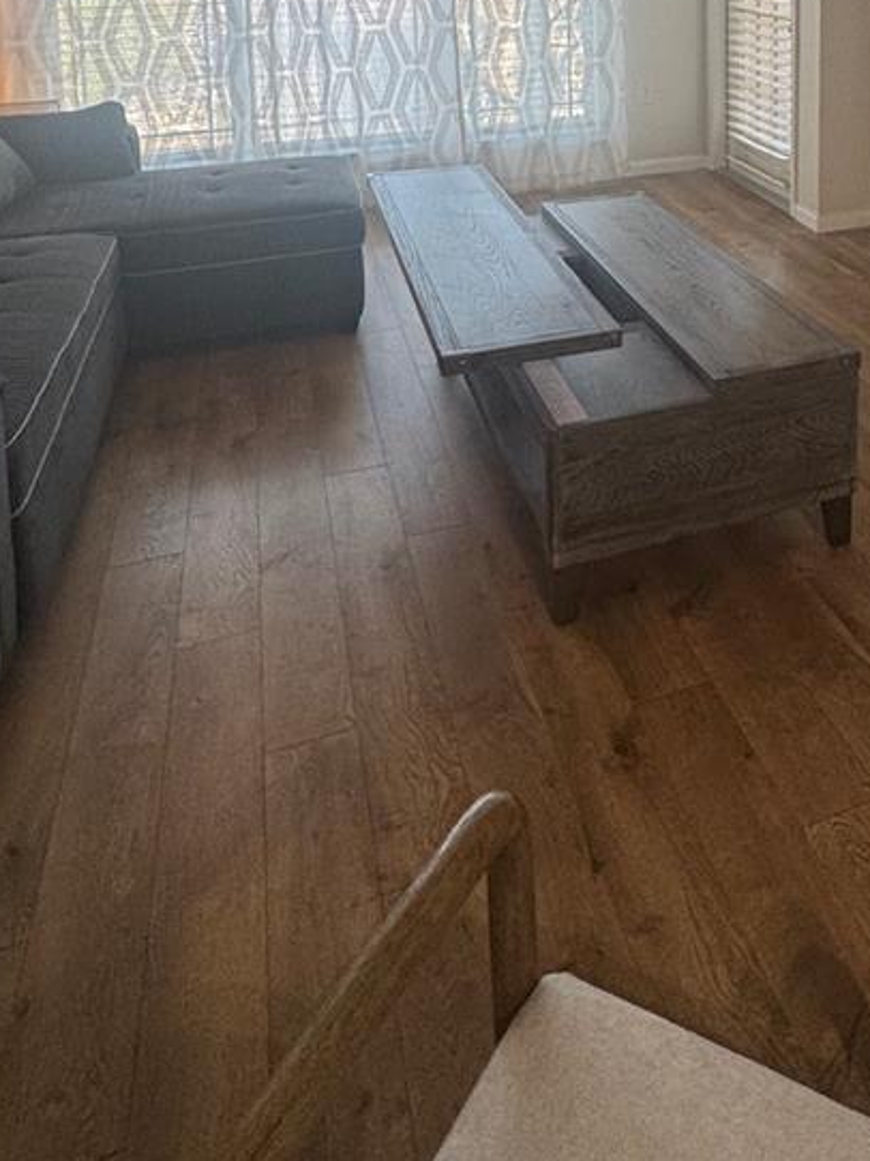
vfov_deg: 48.8
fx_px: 1040
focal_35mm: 31
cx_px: 666
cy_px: 19
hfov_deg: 43.7
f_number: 2.2
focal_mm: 2.22
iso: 160
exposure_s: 1/120
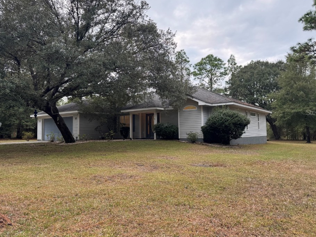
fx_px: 247
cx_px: 161
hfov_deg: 65.3
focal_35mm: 27
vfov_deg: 51.4
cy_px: 112
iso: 80
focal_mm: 6.76
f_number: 1.78
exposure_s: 1/211
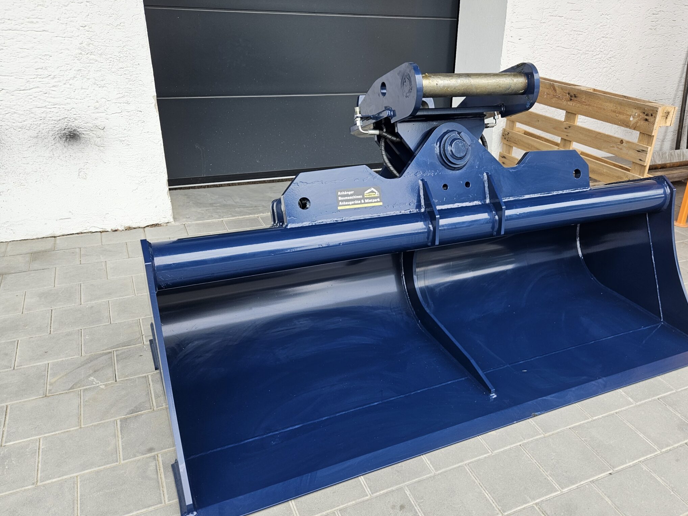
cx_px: 422
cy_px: 264
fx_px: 576
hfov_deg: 61.0
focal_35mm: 29
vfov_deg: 48.2
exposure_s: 1/180
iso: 40
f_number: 1.8
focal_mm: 5.4
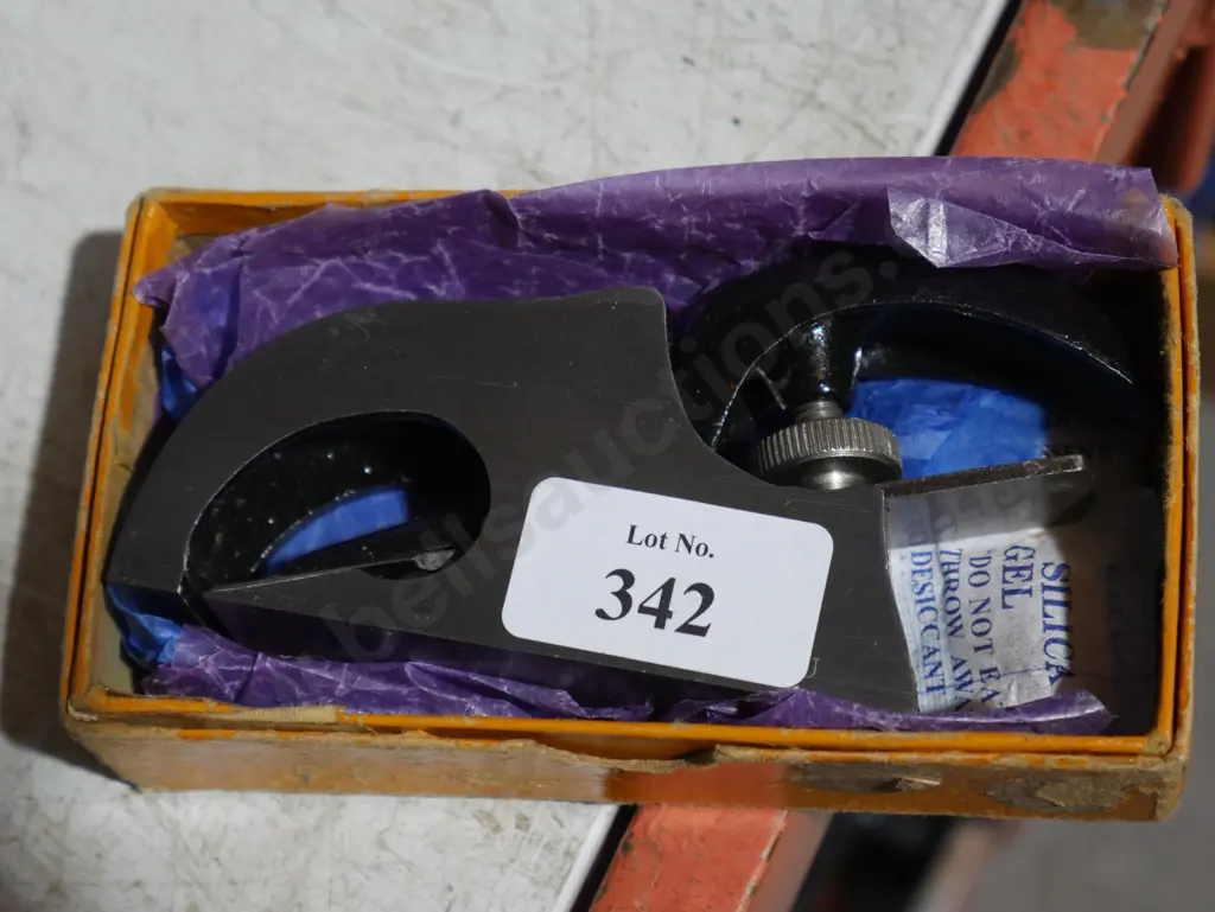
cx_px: 608
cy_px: 456
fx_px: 2950
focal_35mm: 84
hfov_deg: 23.3
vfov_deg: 17.6
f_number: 5.6
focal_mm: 42
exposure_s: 1/100
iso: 800
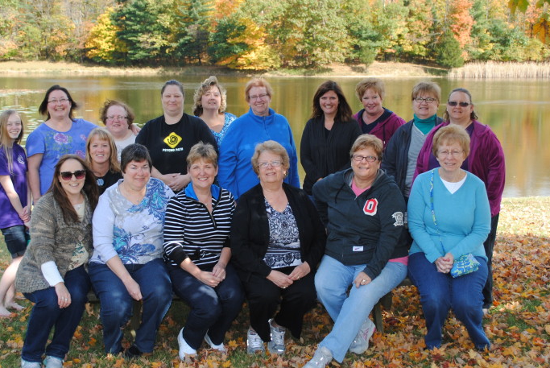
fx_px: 826
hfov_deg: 36.8
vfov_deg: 25.1
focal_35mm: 54
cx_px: 253
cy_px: 168
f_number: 5
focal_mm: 24
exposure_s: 1/200
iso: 100
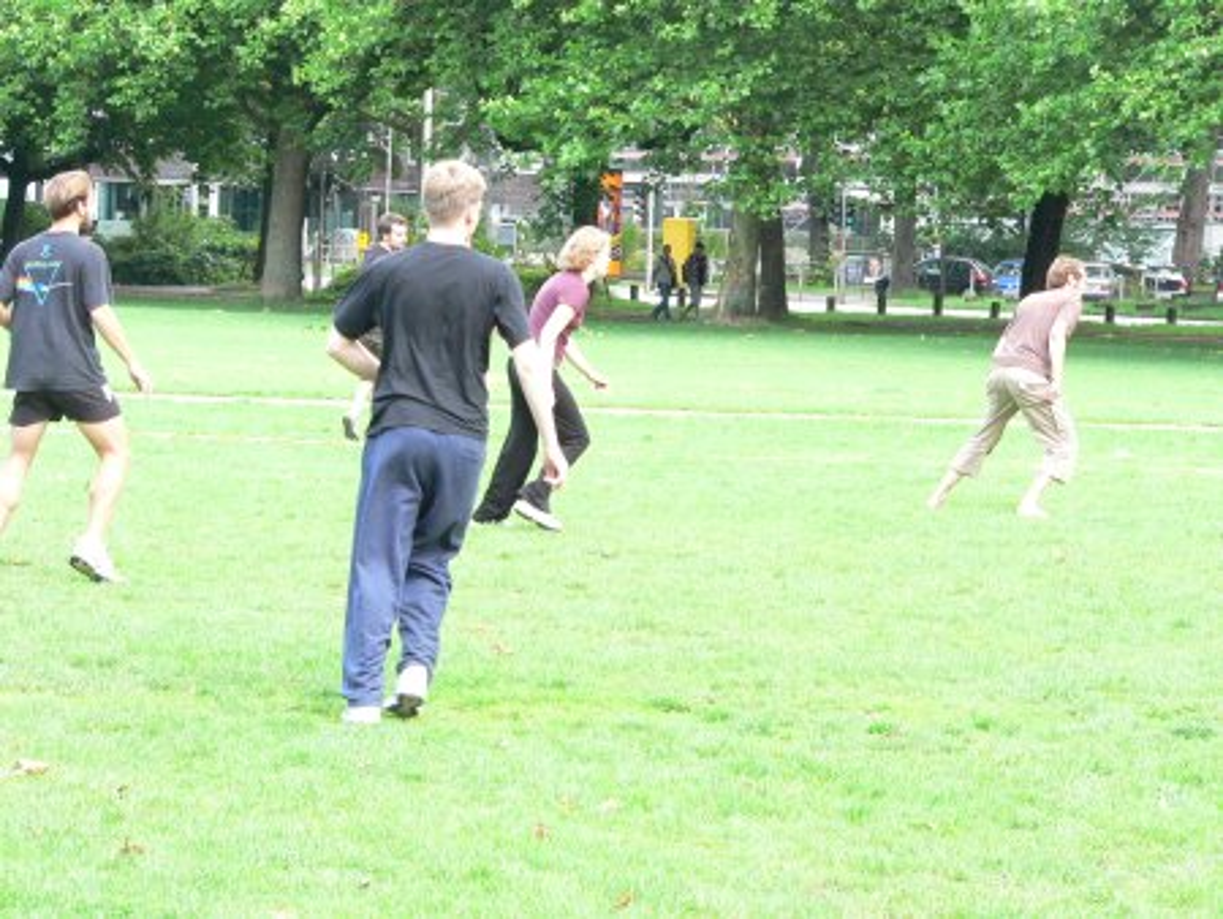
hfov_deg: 15.2
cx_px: 612
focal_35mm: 130
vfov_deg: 11.4
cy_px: 460
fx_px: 4595
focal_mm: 21.6
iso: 400
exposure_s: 1/200
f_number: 4.6
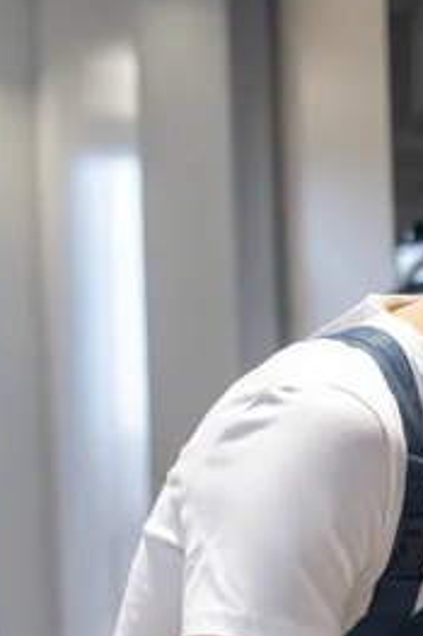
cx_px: 621
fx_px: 2118
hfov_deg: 11.0
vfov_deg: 16.2
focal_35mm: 120
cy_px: 827
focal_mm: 35
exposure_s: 1/160
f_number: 2.2
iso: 400
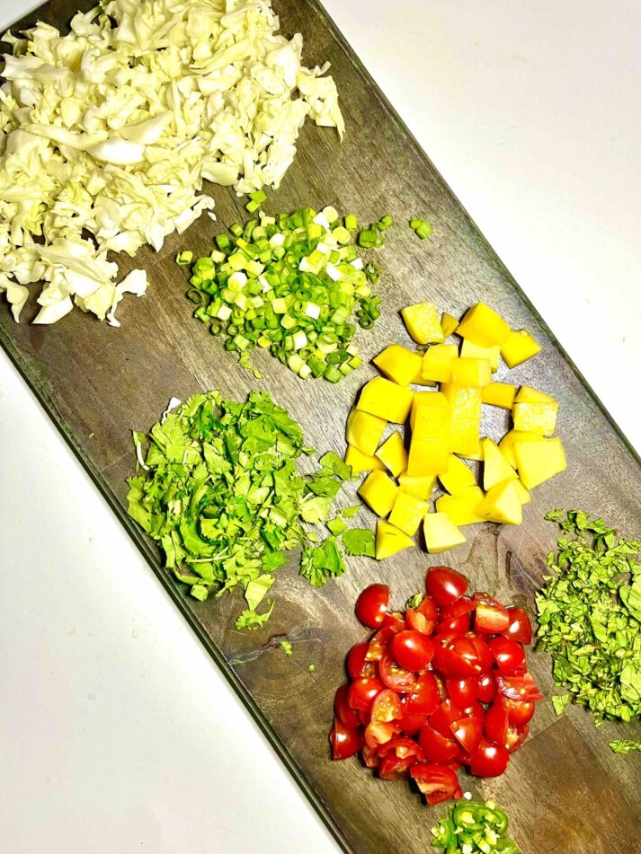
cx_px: 338
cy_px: 417
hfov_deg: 49.7
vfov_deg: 63.4
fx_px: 691
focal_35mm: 28
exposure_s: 1/60
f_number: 1.6
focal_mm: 5.1
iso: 125
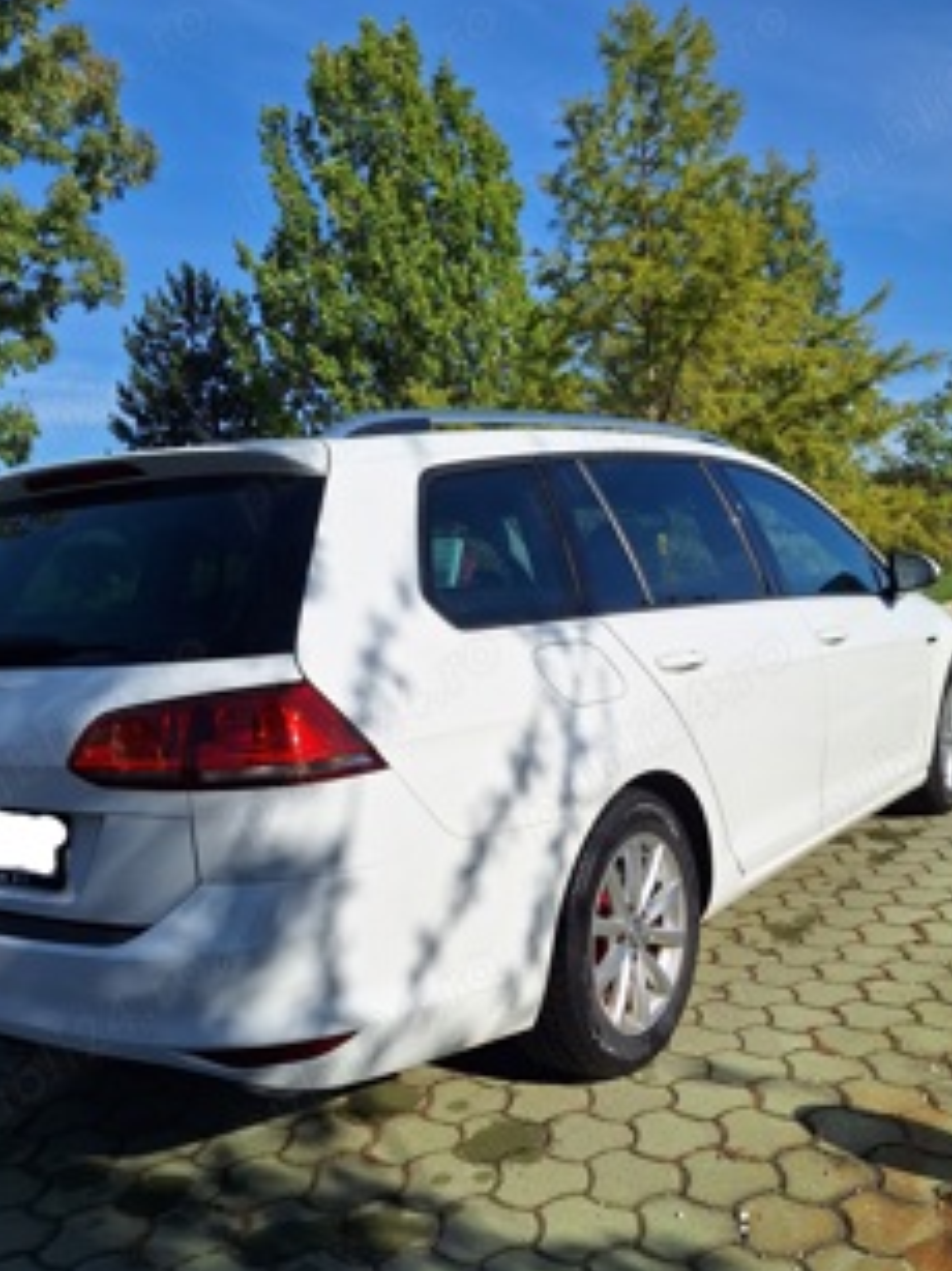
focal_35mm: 30
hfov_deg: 46.7
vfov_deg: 59.1
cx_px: 509
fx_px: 1101
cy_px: 803
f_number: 1.8
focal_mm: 5.54
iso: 40
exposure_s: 1/10000
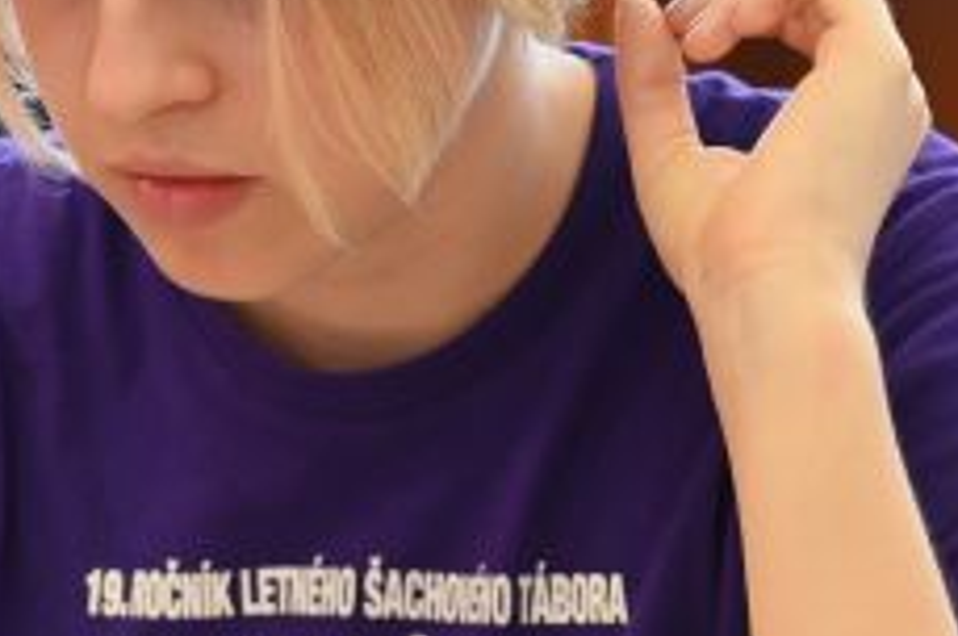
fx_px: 5208
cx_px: 439
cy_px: 280
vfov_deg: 7.0
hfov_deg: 10.5
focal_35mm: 196
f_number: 4
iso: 1400
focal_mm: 56
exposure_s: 1/125
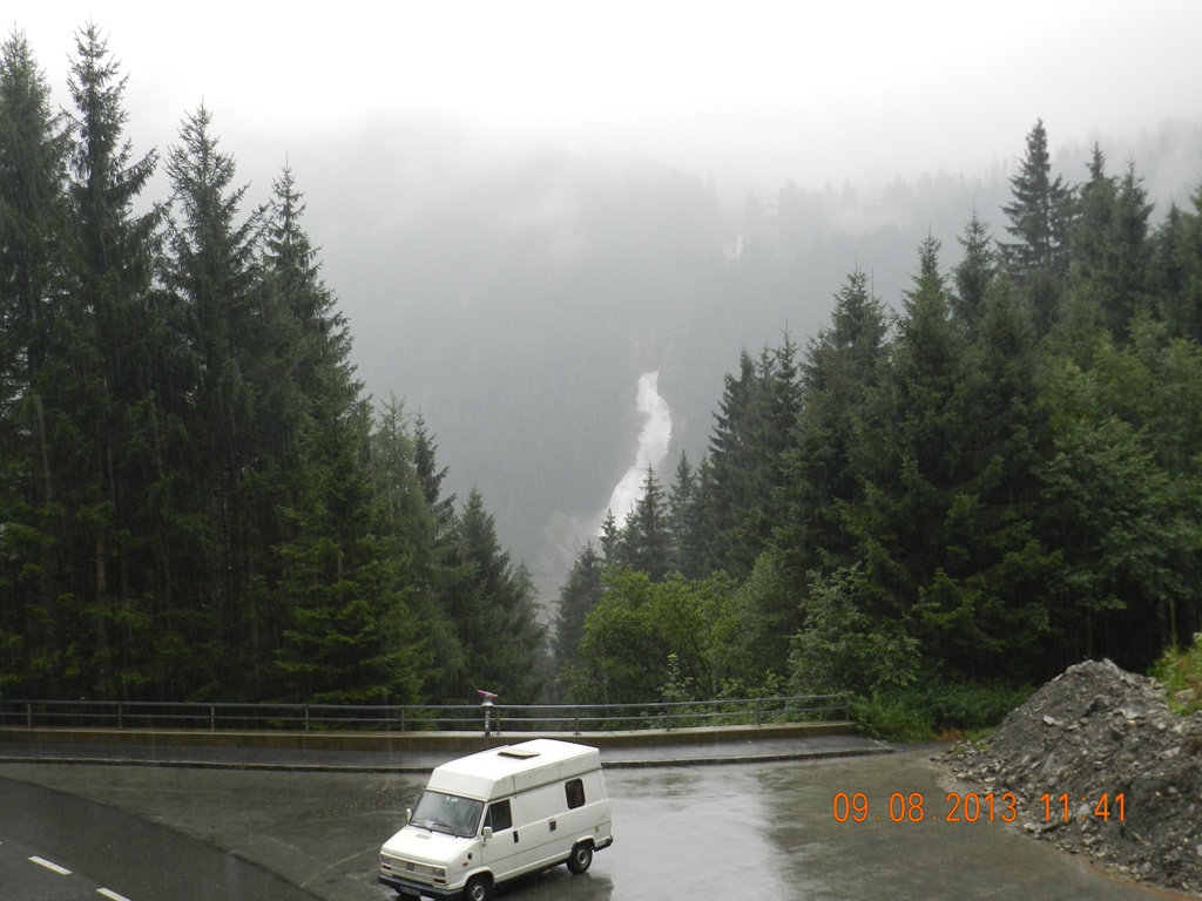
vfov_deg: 31.5
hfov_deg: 41.2
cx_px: 601
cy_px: 450
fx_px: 1597
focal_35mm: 46
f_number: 4.2
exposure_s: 1/100
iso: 160
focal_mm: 8.1
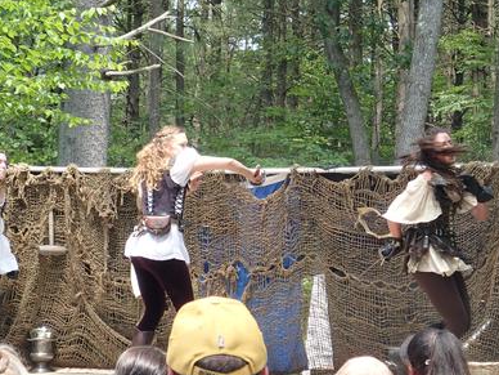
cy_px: 191
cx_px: 226
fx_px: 1672
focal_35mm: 116
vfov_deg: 12.8
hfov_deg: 17.0
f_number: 4.9
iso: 200
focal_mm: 18
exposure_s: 1/160
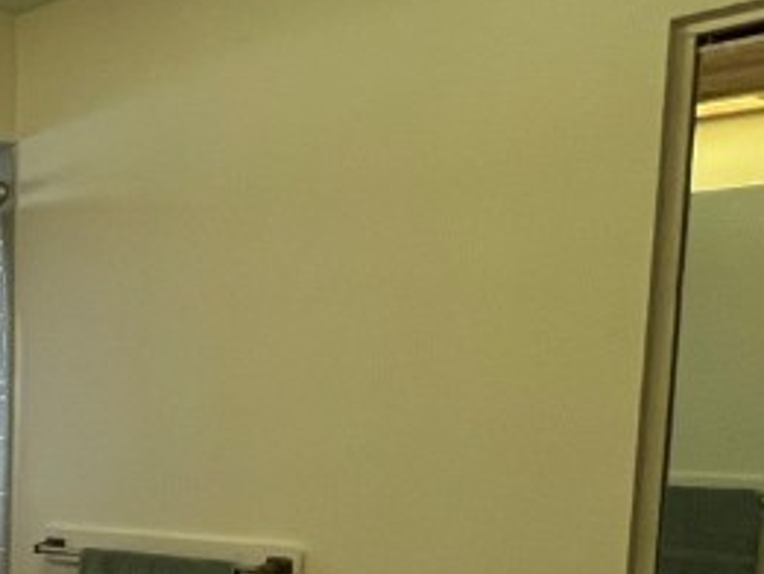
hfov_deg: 26.7
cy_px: 568
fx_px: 1126
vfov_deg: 27.1
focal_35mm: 51
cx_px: -383
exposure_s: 1/60
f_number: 1.8
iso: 160
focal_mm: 1.57
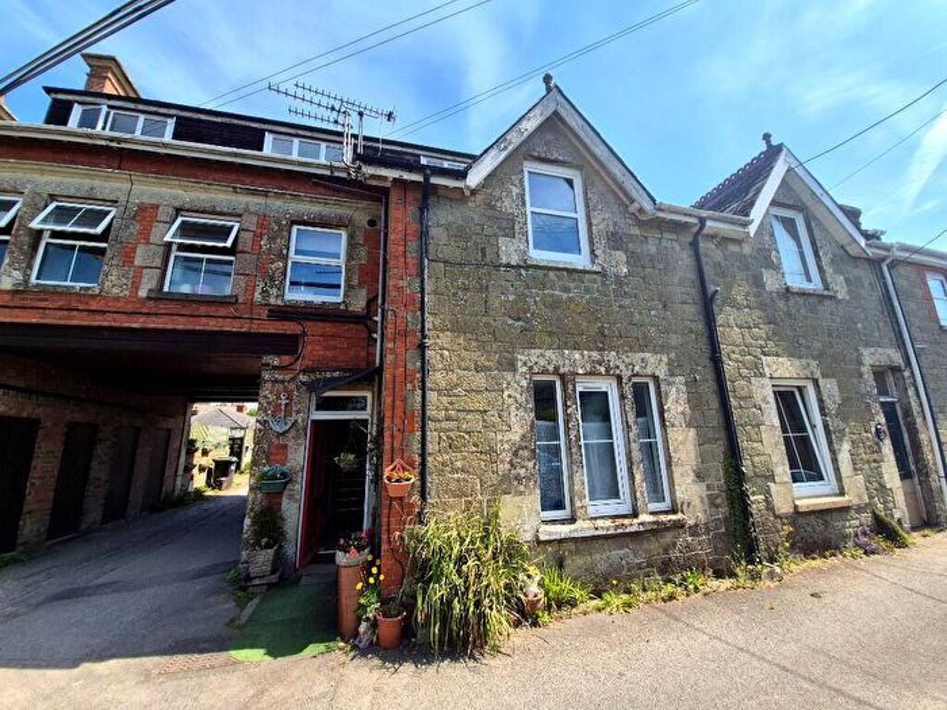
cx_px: 474
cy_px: 355
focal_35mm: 13
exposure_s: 1/1488
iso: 50
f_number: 2.2
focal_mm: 1.74
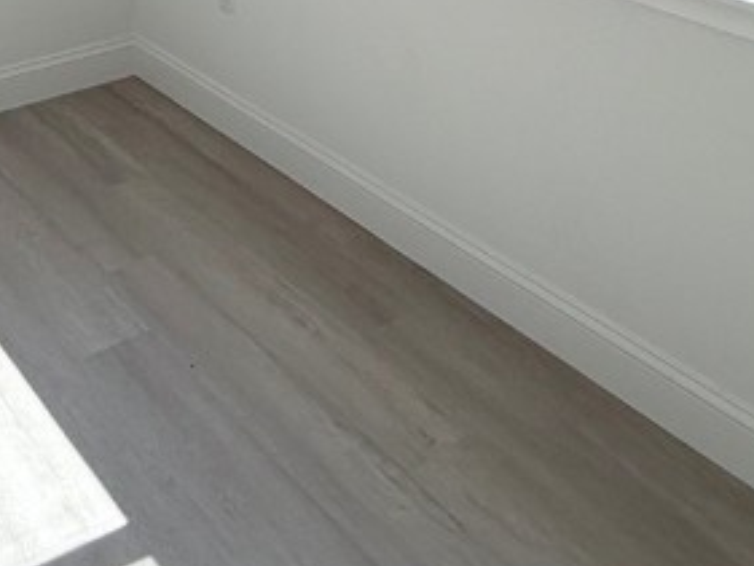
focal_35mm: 51
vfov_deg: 22.9
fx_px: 1111
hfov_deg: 37.0
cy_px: -295
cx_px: 233
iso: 50
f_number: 2.2
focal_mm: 2.22
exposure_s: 1/531
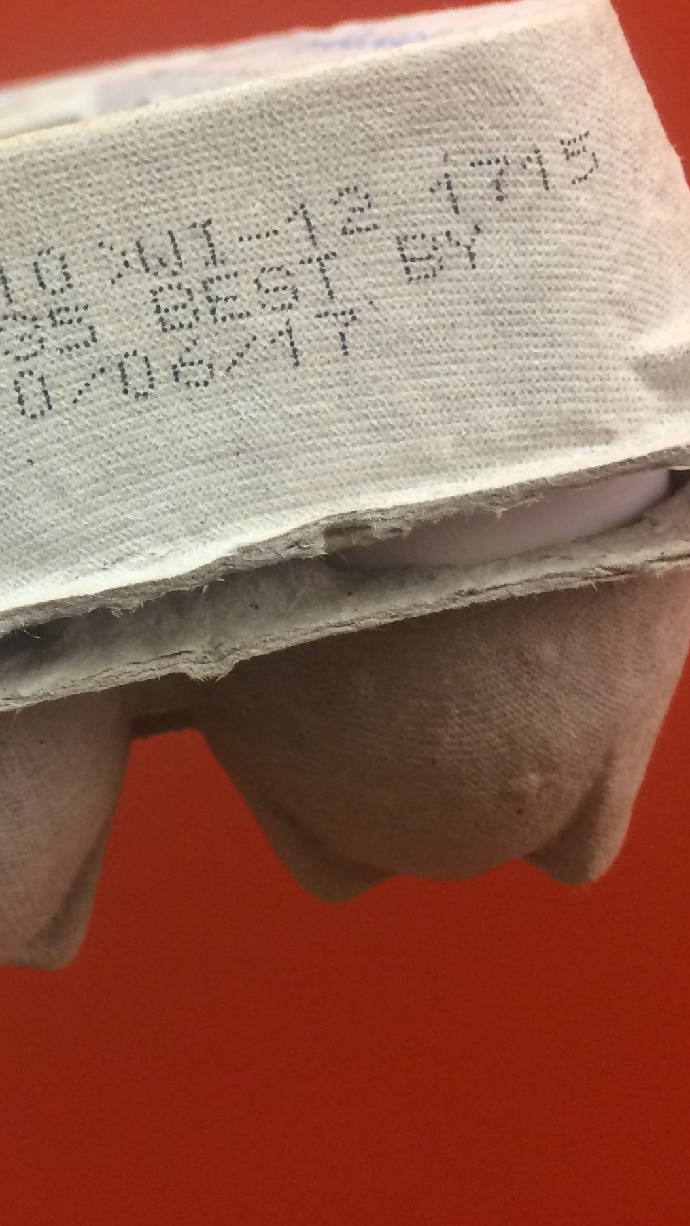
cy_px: 444
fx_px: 1789
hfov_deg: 21.2
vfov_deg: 37.6
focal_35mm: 55
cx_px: 20
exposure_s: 1/30
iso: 80
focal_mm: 4.15
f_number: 2.2
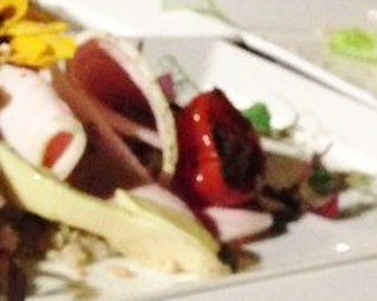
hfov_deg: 13.3
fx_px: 1549
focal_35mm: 139
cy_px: 252
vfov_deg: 11.0
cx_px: 505
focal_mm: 4.12
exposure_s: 1/15
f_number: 2.4
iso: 500
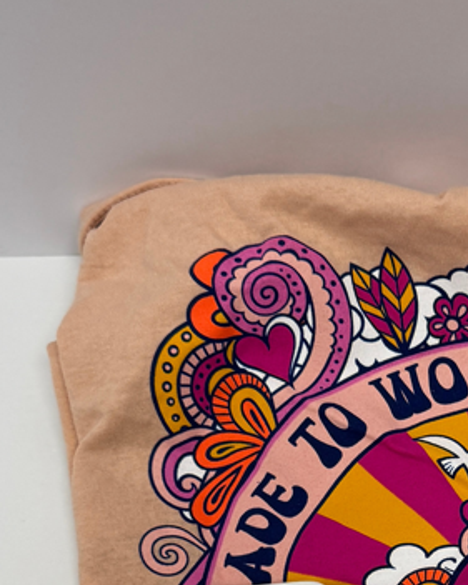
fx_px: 1384
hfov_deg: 18.5
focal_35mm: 80
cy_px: 583
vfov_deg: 22.9
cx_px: 501
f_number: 1.78
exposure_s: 1/120
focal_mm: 6.76
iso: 125
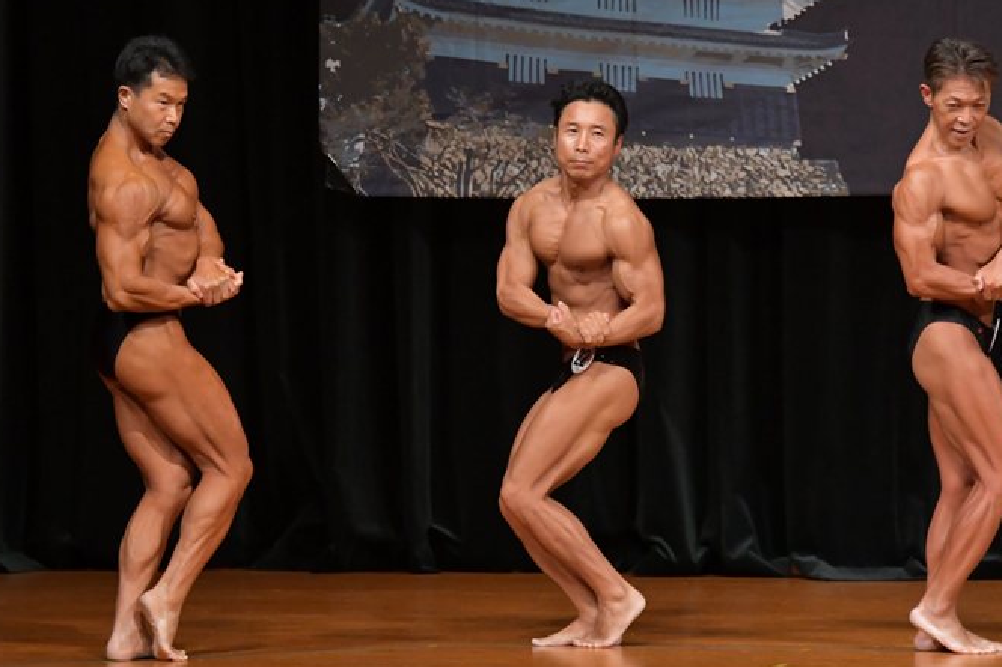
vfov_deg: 4.1
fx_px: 9238
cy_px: 325
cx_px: 442
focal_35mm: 332
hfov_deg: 6.2
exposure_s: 1/400
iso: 5000
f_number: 5.6
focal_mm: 190
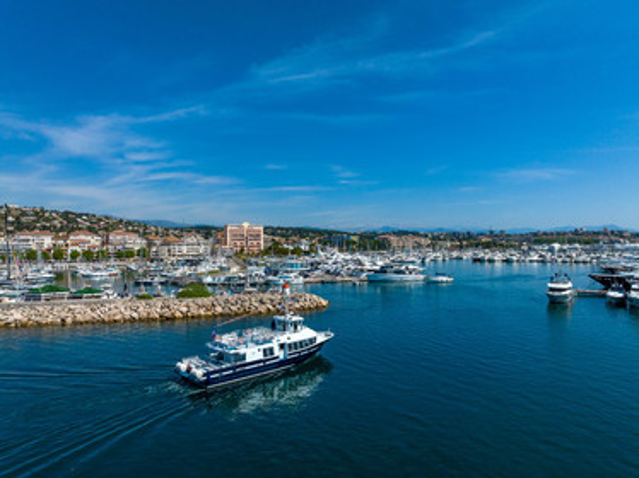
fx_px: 443
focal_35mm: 24
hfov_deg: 71.6
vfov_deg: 56.8
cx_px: 320
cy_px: 239
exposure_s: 1/1000
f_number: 9
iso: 200
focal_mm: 12.3
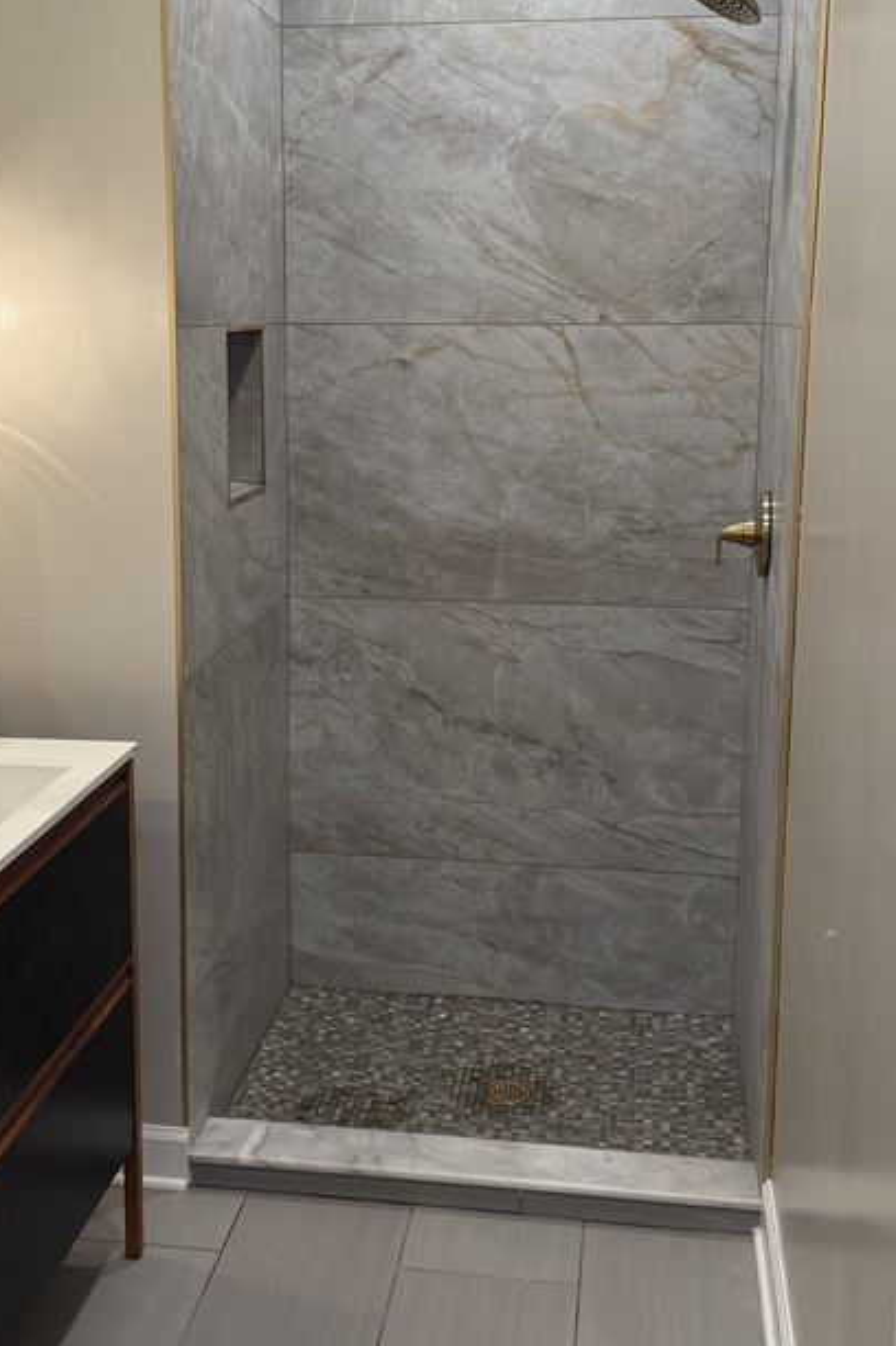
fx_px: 1644
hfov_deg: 30.4
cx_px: 382
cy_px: 619
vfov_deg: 44.5
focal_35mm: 44
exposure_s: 1/127
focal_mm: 6.76
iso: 160
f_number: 1.78
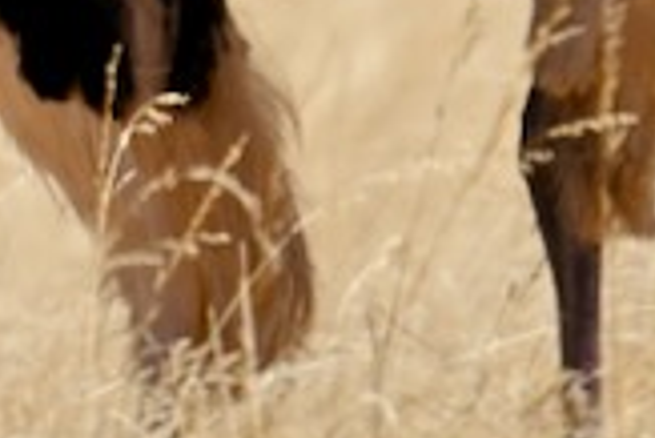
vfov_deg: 0.5
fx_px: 49732
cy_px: -446
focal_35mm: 2731
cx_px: 40
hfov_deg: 0.8
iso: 100
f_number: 6.3
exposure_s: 1/800
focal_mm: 405
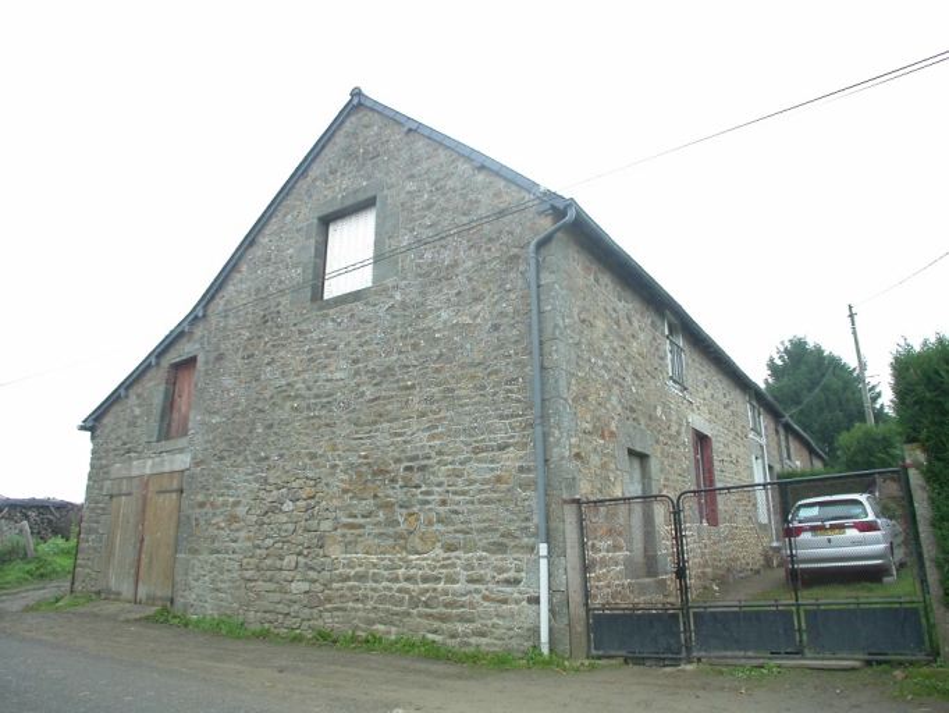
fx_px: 1042
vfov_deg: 37.7
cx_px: 474
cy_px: 356
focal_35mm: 38
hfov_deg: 49.0
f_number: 2.6
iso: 100
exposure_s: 1/37.4
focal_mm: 7.85
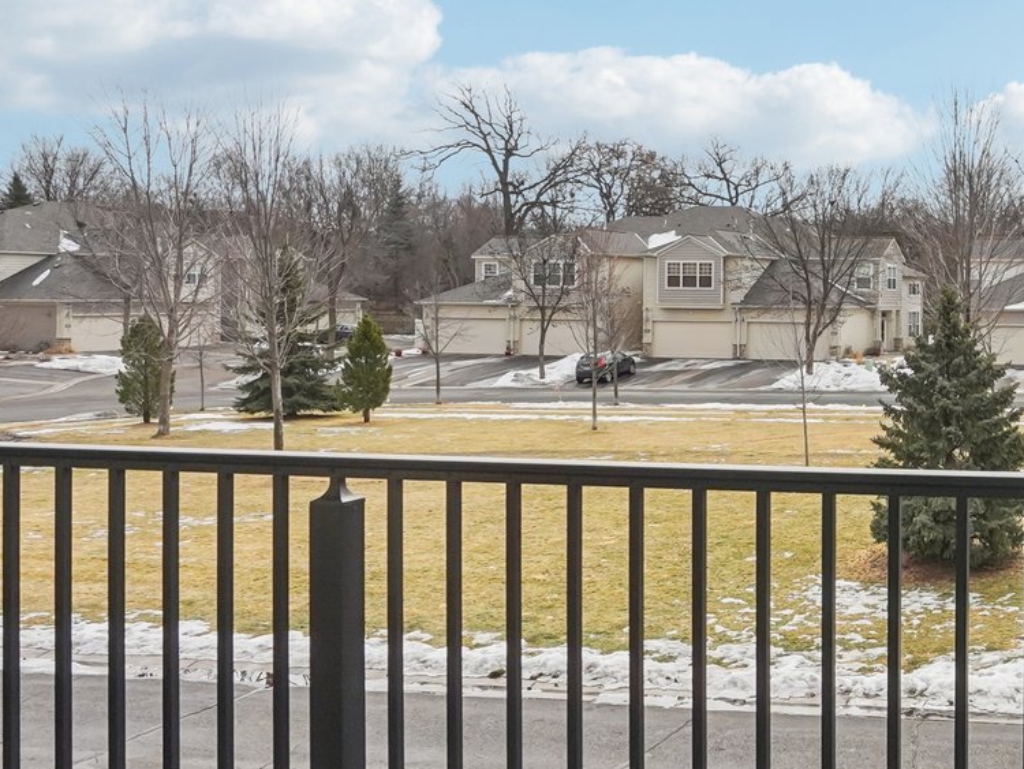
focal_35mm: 42
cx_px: 1087
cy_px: 298
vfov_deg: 34.2
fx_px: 1243
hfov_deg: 38.3
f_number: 8
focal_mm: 16
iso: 400
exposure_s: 1/1600
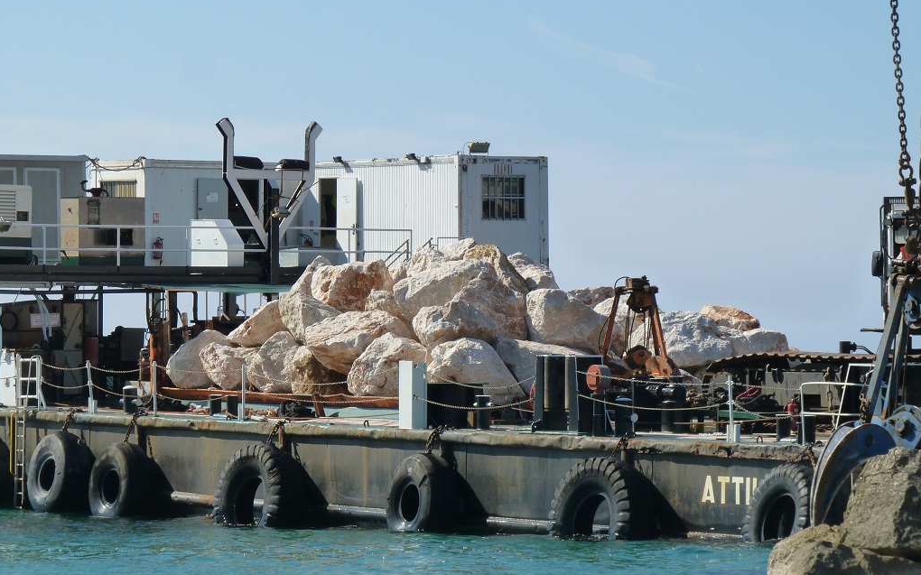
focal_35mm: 165
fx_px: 4141
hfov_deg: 12.7
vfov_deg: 7.9
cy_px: 267
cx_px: 460
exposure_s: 1/400
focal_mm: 27.5
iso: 125
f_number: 5.6
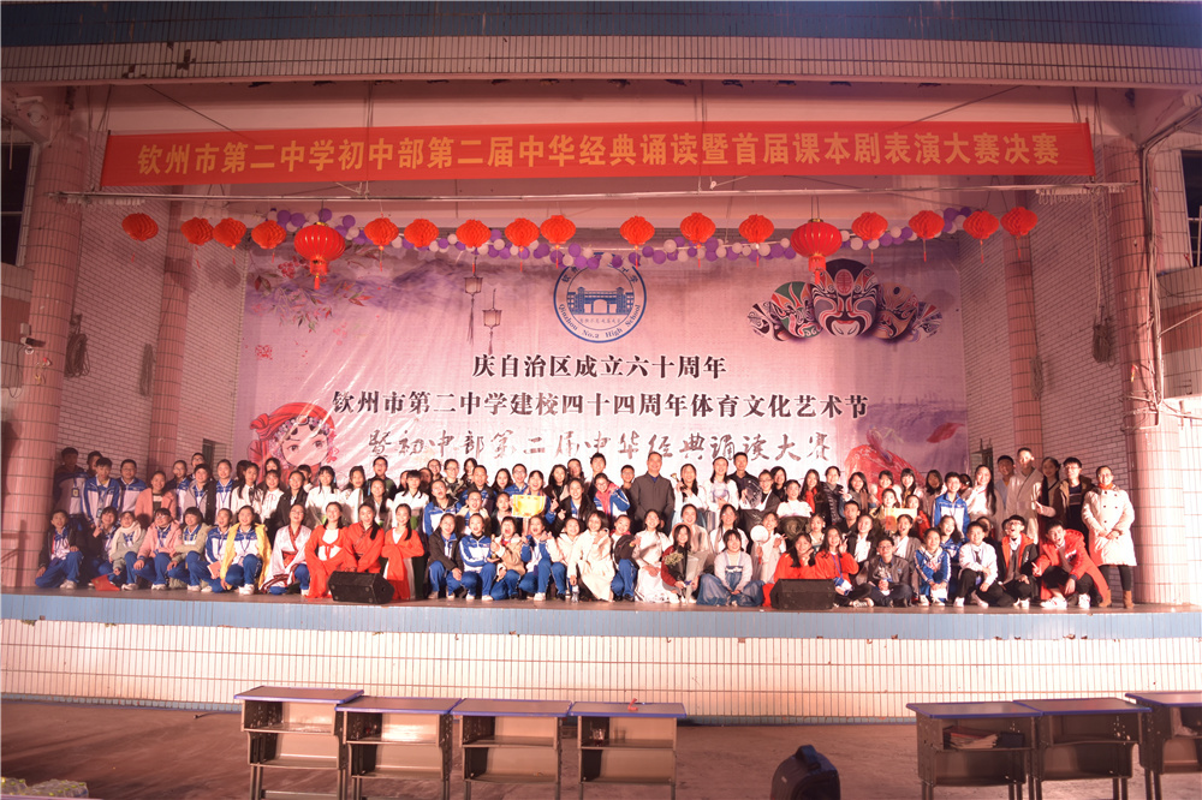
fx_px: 901
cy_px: 400
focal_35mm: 27
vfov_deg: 47.9
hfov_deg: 67.4
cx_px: 601
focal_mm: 18
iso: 320
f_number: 3.5
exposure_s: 1/40
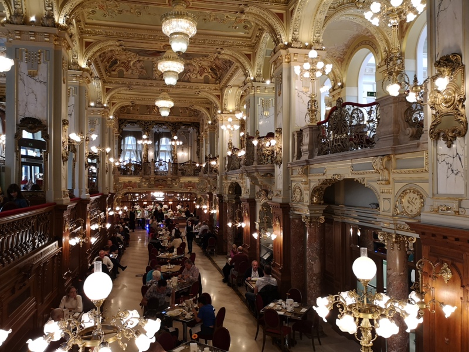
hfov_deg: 65.3
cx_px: 234
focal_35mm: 27
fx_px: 366
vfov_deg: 51.4
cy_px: 176
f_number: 1.8
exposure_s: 1/33.3
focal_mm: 3.95
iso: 200
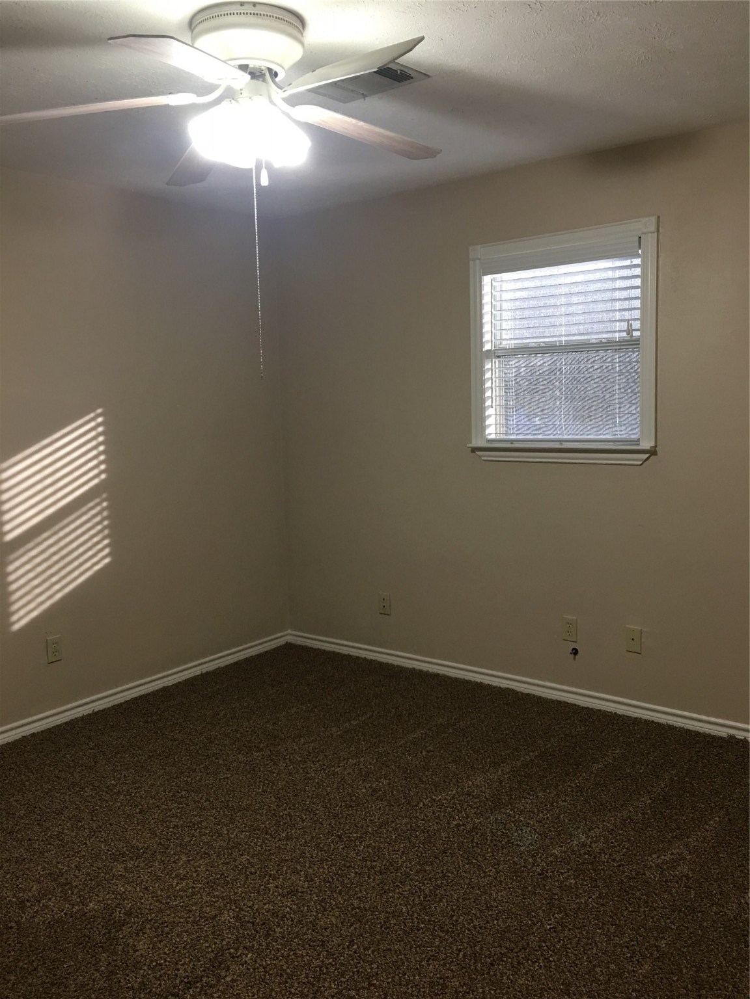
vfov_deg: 61.7
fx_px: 838
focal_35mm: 29
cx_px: 375
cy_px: 500
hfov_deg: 48.2
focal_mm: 4.15
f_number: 2.2
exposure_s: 1/15
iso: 40
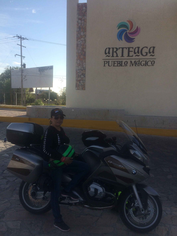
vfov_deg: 61.7
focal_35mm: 29
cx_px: 88
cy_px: 118
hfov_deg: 48.2
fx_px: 198
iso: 32
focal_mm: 4.15
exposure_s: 1/1466
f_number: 2.2
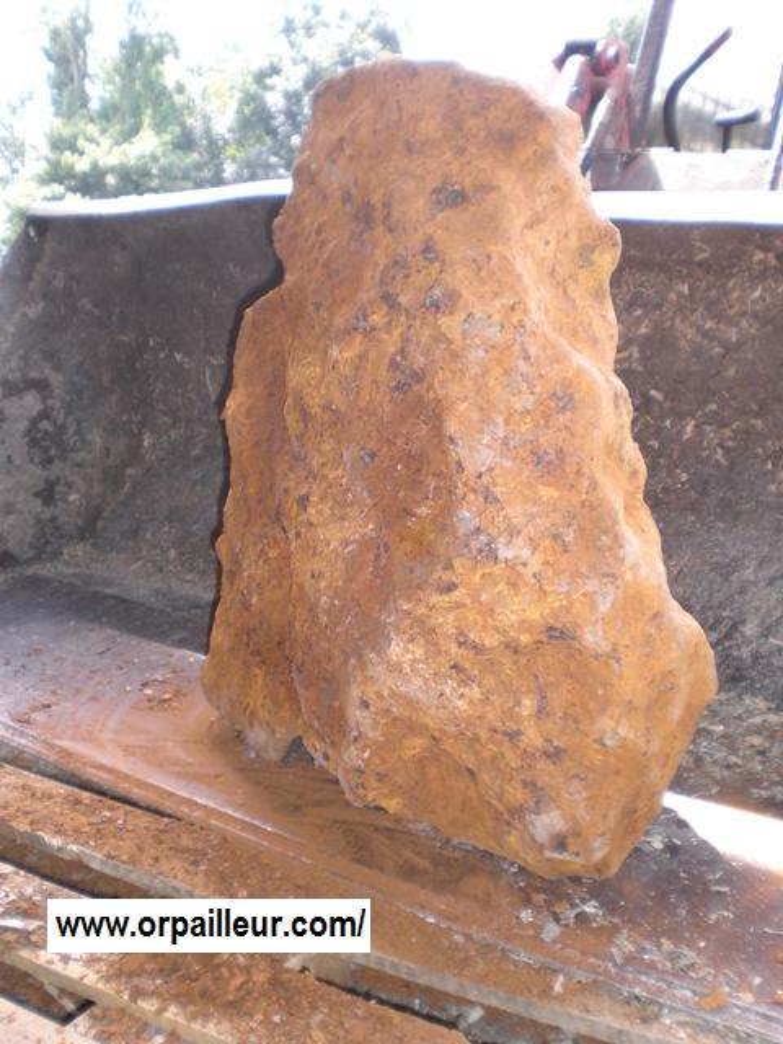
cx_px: 392
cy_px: 522
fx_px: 1146
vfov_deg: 49.0
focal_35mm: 38
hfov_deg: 37.7
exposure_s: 1/80
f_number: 3.1
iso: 100
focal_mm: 6.3
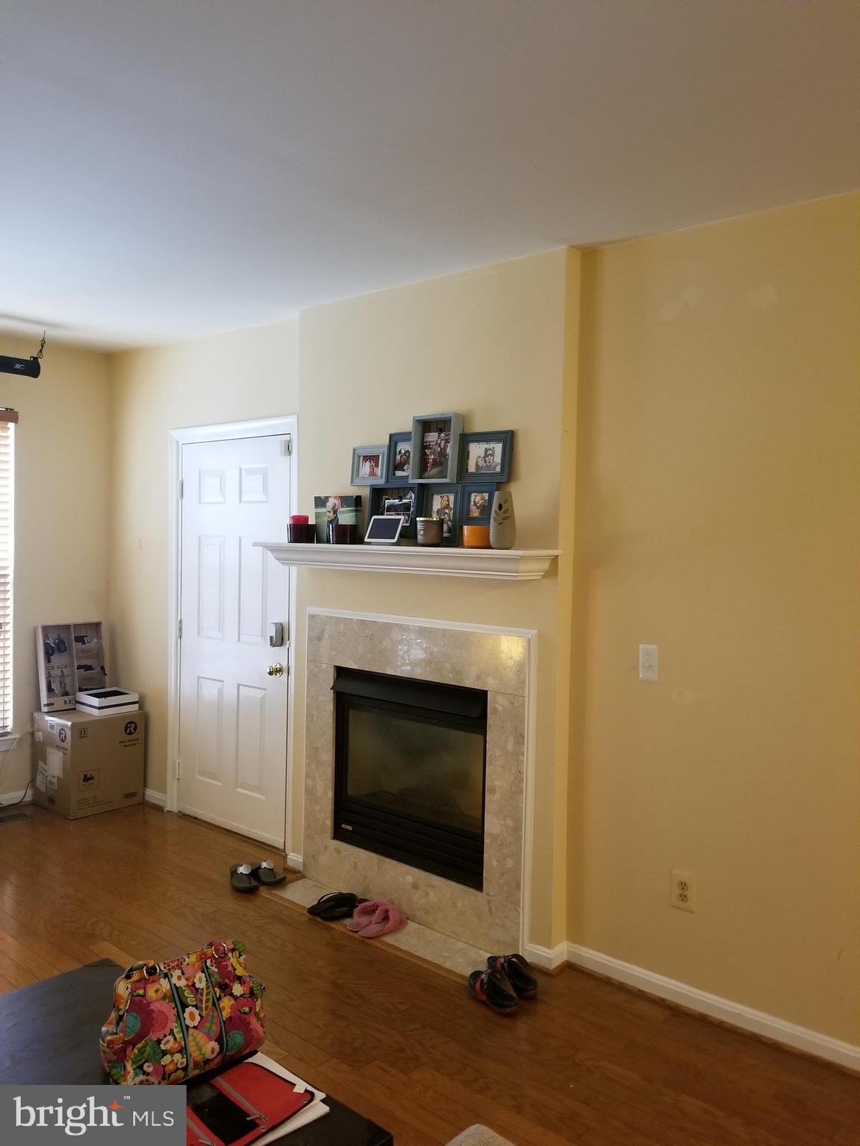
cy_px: 573
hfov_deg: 53.1
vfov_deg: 67.3
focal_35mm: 26
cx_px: 430
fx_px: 861
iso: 200
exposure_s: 1/13
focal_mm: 4.25
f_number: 1.7
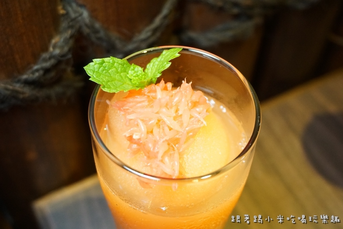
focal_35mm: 46
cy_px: 114
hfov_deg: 42.3
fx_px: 443
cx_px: 172
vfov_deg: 29.0
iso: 1600
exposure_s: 1/60
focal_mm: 31
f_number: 5
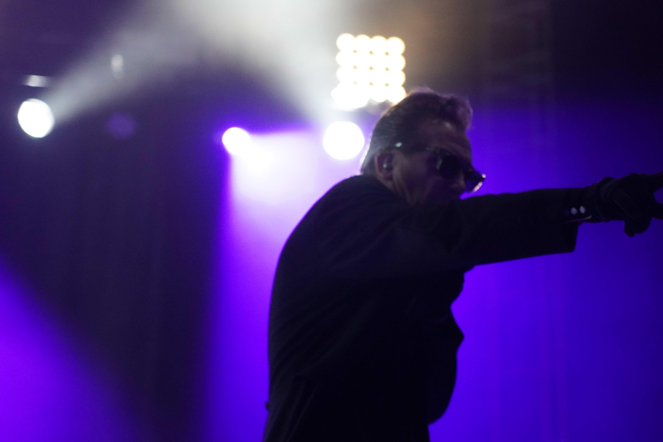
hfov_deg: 19.5
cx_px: 332
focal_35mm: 105
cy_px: 221
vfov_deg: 13.0
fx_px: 1934
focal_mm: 105
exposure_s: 1/160
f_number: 4
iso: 12800
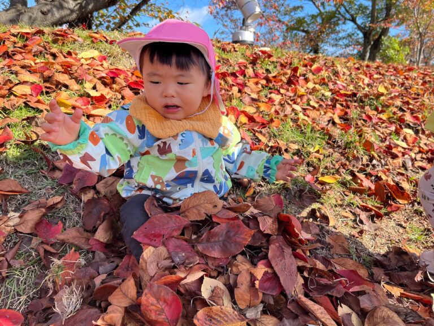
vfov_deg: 53.1
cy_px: 163
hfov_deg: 67.3
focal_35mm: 26
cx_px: 217
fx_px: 326
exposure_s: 1/1036
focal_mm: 5.1
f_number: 1.6
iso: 50
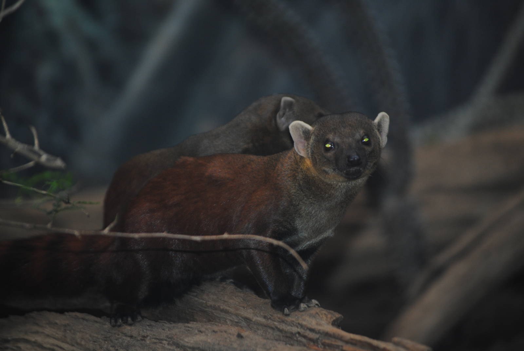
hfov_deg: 8.6
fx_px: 3497
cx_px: 262
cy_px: 176
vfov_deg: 5.7
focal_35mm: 240
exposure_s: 1/60
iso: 200
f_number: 5.3
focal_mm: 160
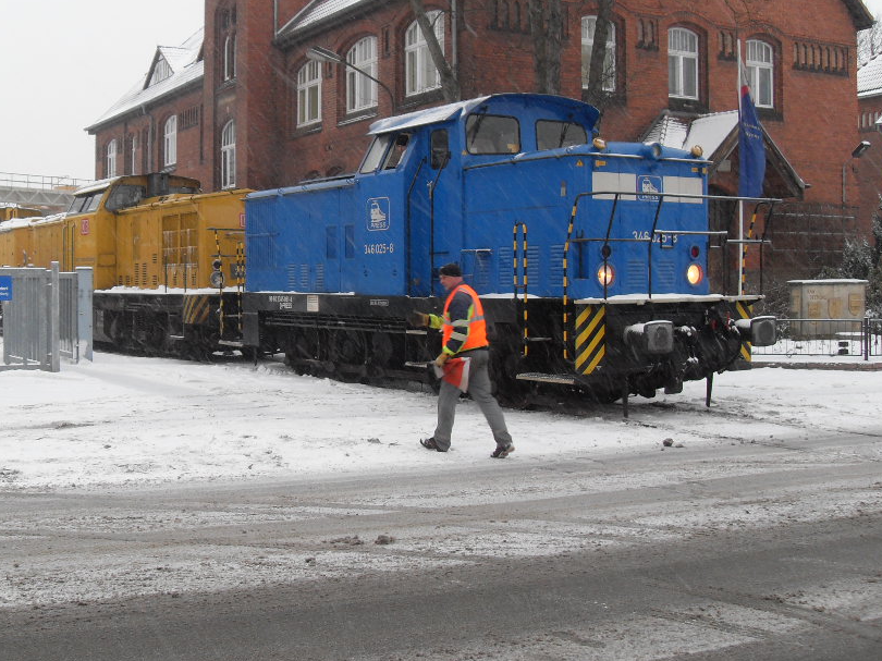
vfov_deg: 33.5
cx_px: 338
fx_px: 1095
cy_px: 264
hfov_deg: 43.6
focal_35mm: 43
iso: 100
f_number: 2.8
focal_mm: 6.3
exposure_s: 1/60
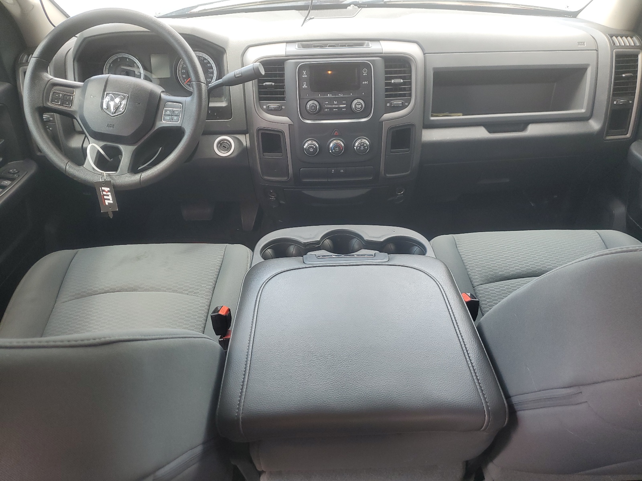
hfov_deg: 67.3
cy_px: 240
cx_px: 321
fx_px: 482
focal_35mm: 26
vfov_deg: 53.1
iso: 58
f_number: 1.5
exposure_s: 1/120
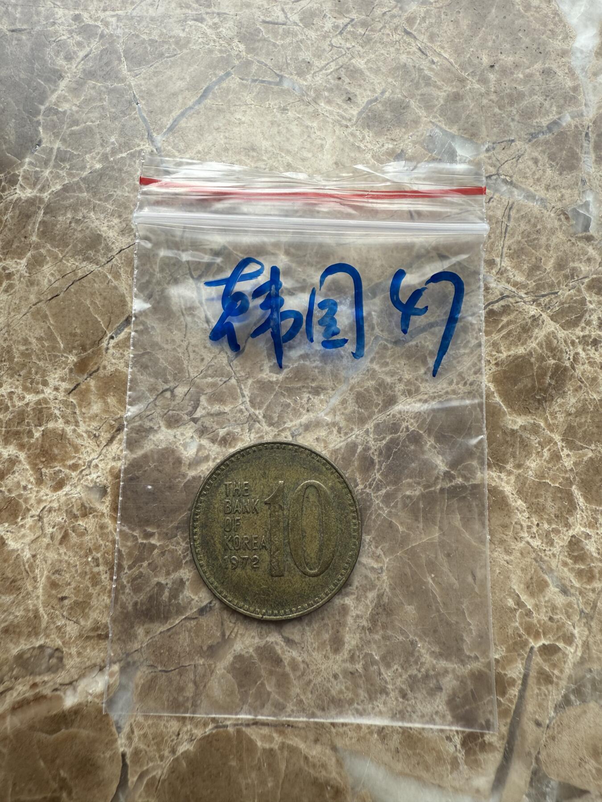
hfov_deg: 56.8
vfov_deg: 71.6
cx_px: 301
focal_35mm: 24
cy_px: 401
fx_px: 557
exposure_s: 1/138
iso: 40
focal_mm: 2.22
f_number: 2.2
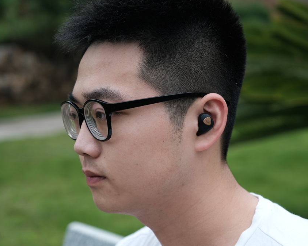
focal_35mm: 73
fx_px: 665
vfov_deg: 21.0
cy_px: 123
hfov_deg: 26.0
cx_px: 174
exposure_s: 1/1250
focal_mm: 42.7
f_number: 2.8
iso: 200
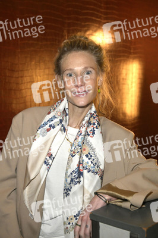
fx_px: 363
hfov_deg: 24.6
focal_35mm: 55
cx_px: 79
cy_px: 119
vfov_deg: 36.3
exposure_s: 1/160
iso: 2000
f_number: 7.1
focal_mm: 55
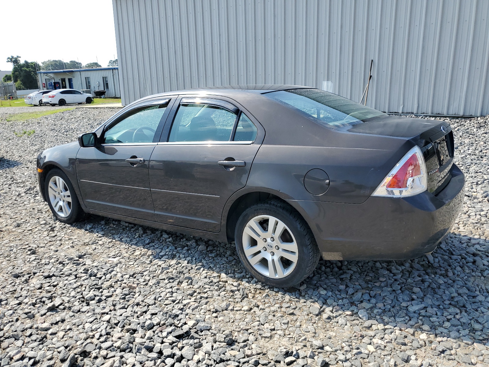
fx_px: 367
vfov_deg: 53.1
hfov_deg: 67.3
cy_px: 184
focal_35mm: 26
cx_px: 244
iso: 50
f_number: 1.5
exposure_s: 1/2000
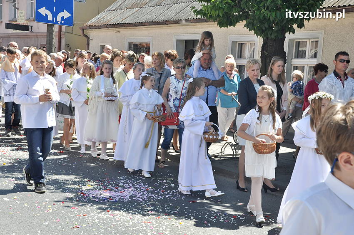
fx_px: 589
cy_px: 118
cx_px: 177
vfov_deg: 22.6
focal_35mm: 60
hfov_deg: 33.4
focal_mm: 40
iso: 400
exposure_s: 1/400
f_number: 10
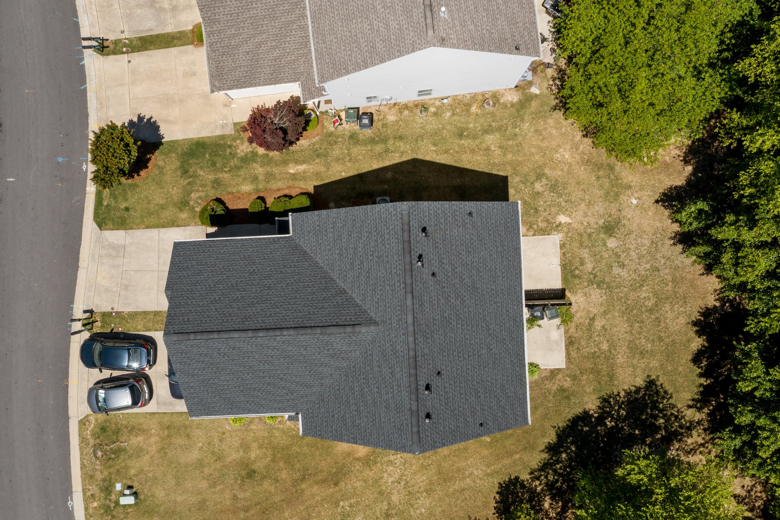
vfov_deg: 46.4
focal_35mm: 28
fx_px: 606
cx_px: 390
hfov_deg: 65.5
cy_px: 260
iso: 100
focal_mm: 10.26
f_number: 8
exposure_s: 1/320
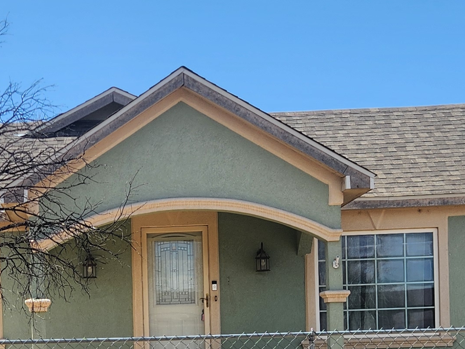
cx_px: 66
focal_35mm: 86
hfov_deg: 22.3
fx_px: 1155
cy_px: 398
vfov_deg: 16.6
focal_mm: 5.4
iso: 20
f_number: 1.8
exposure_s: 1/1182
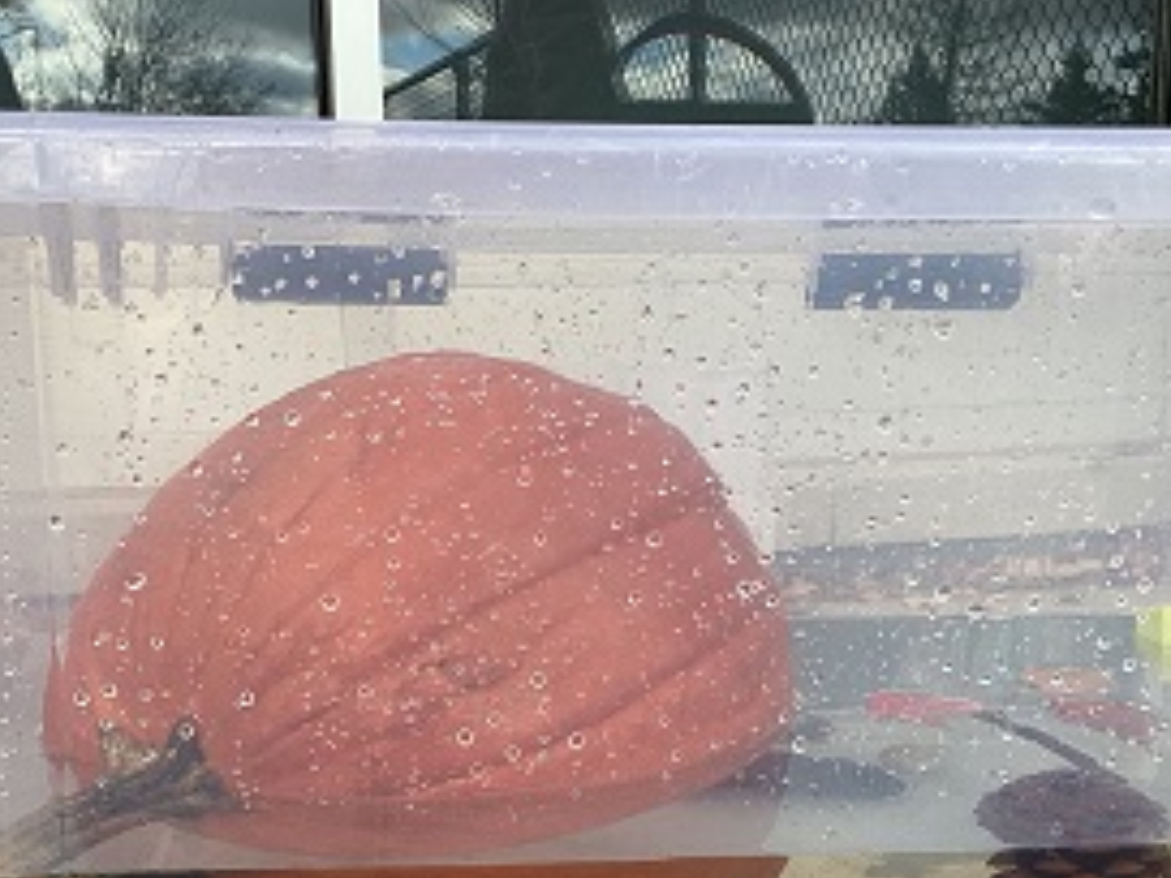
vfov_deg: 25.2
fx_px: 1928
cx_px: 624
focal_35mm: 57
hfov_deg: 33.8
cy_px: 717
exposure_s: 1/292
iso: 25
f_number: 2.4
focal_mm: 3.3
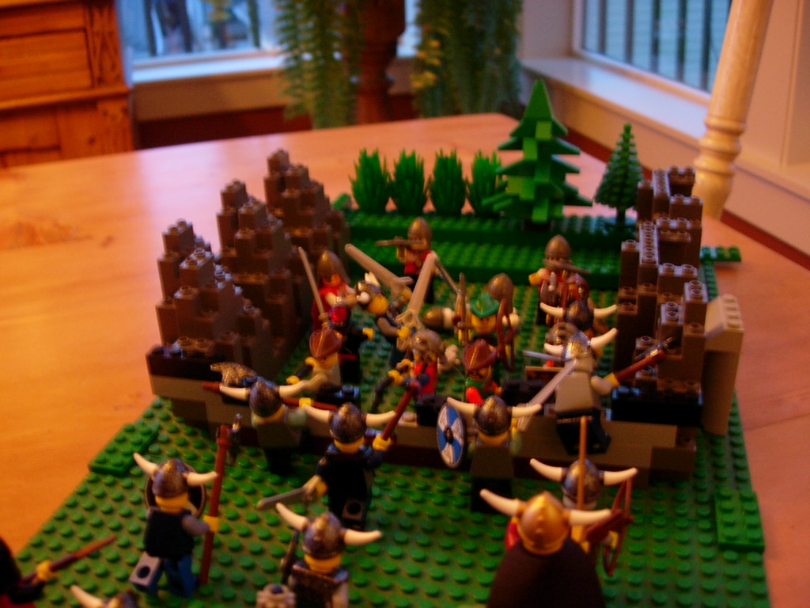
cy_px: 304
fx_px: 889
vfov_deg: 37.7
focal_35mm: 38
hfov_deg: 49.0
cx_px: 405
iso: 200
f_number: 2.8
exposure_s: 1/2
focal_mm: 7.8
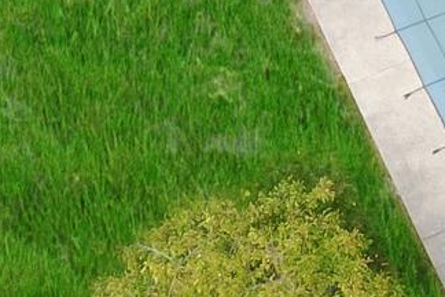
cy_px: -412
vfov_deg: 7.5
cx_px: 225
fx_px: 2114
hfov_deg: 12.0
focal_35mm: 171
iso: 100
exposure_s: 1/327
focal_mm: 4.7
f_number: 2.2
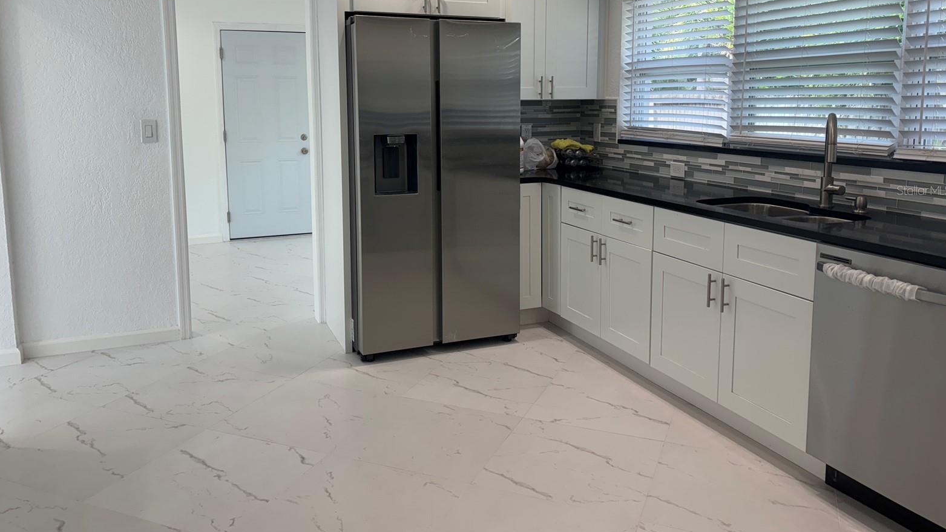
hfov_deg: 66.1
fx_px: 727
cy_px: 190
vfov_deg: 39.8
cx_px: 470
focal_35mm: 29
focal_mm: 5.96
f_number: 1.6
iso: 40
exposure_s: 1/149
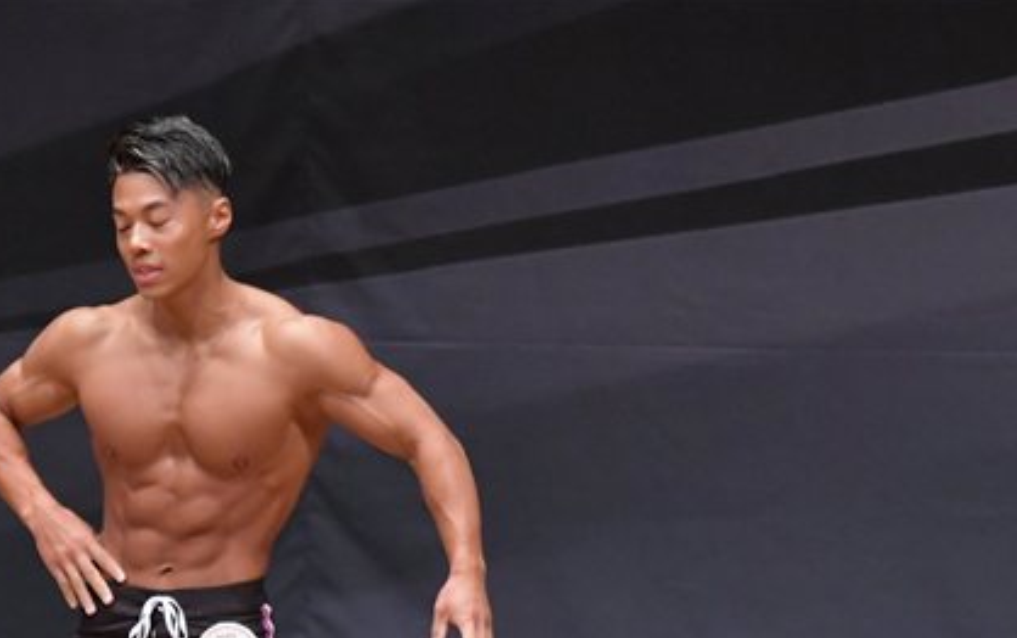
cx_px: 249
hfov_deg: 3.7
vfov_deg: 2.3
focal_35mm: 566
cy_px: 623
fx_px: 15700
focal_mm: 200
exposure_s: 1/400
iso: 6400
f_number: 5.6
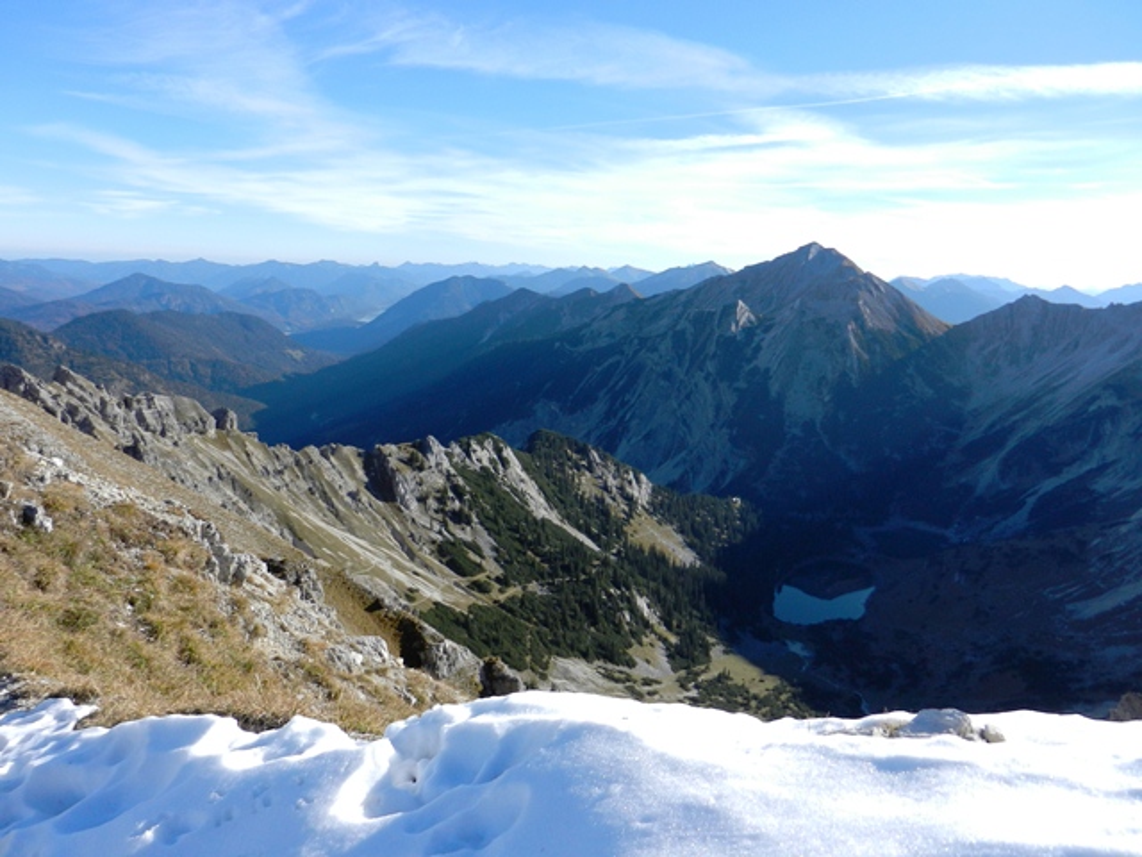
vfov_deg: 54.9
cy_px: 428
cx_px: 571
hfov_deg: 69.4
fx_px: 825
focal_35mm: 25
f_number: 3.5
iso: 160
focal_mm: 4.5
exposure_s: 1/1000
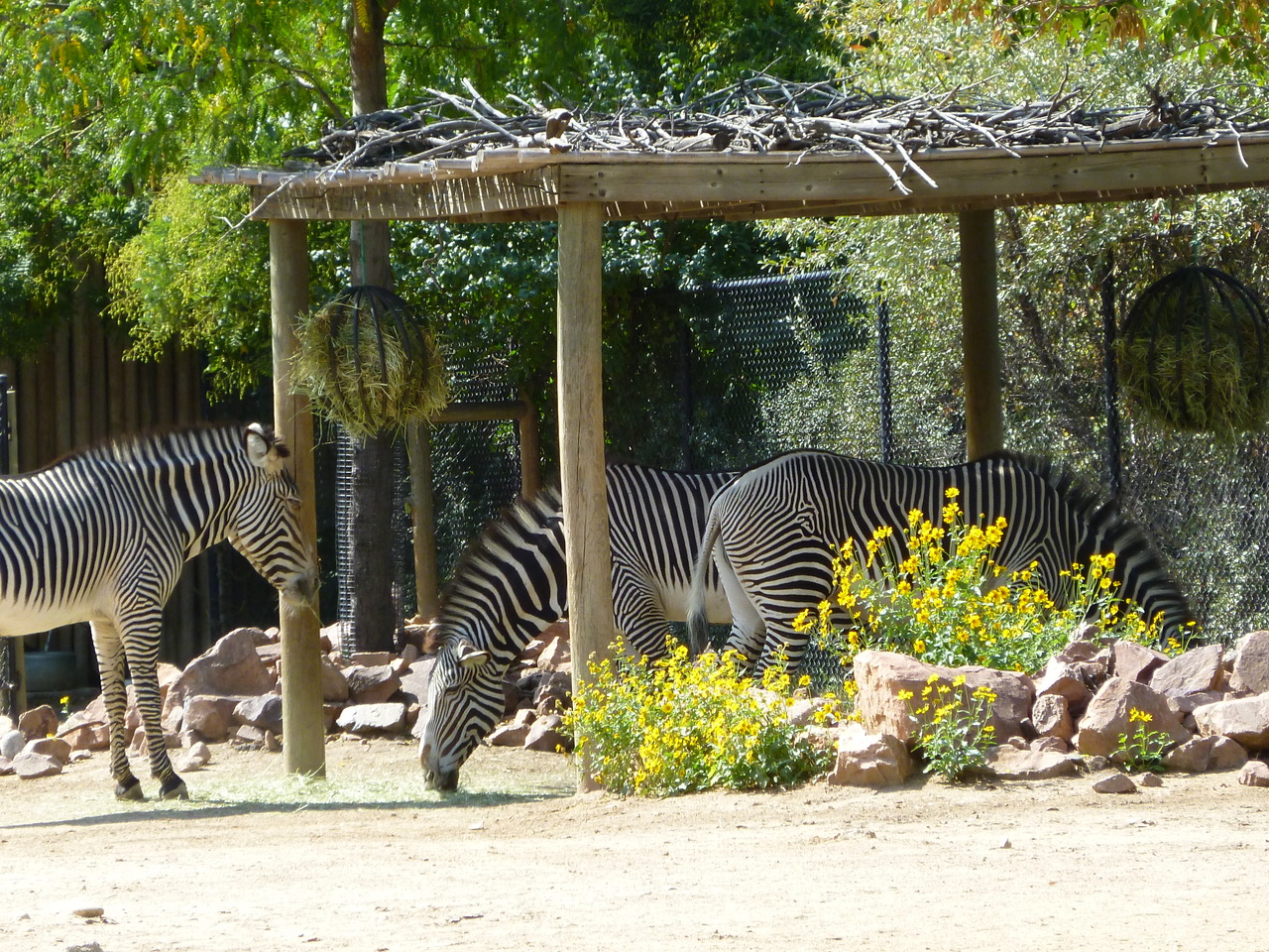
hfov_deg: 7.9
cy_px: 476
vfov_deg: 5.9
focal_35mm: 250
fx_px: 9165
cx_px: 634
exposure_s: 1/125
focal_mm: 36
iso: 160
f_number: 5.9
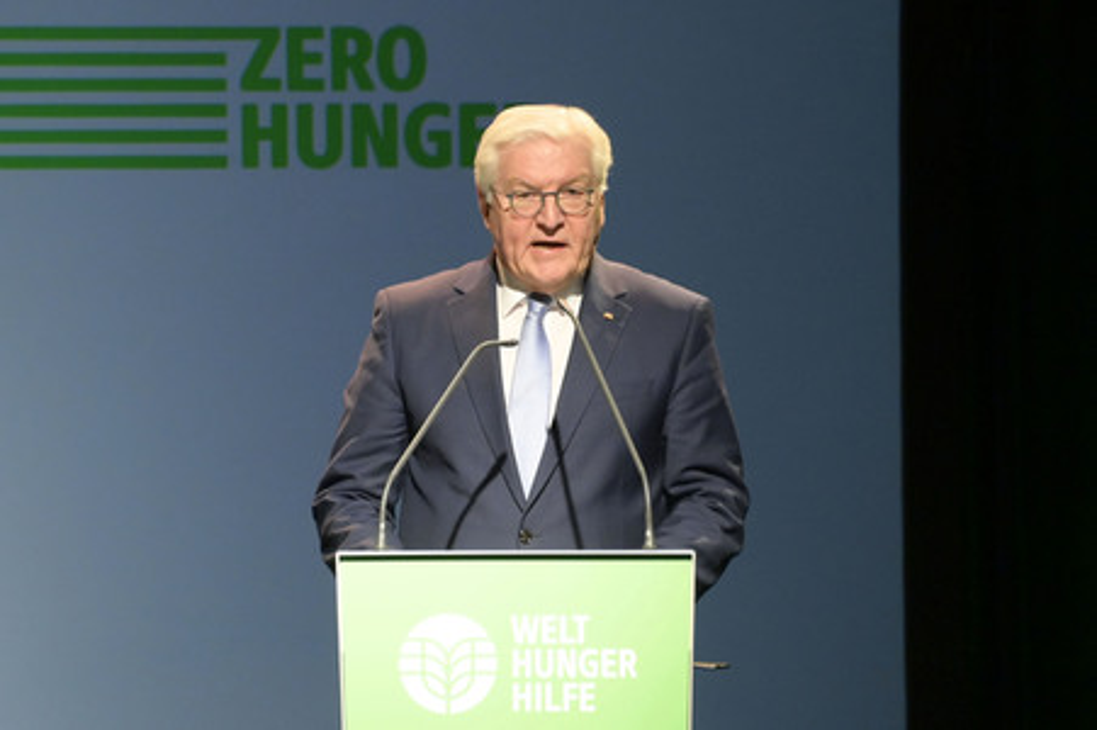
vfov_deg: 4.6
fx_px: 9135
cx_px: 548
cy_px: 365
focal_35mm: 300
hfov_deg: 6.9
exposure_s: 1/400
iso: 6400
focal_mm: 300
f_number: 6.3
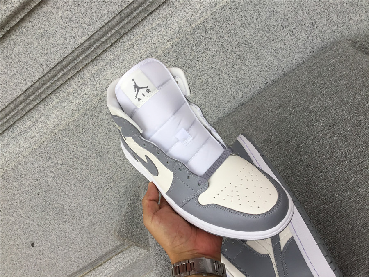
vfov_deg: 45.4
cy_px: 138
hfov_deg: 58.4
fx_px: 330
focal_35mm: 31
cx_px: 184
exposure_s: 1/179
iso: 25
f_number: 2.4
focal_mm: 3.3
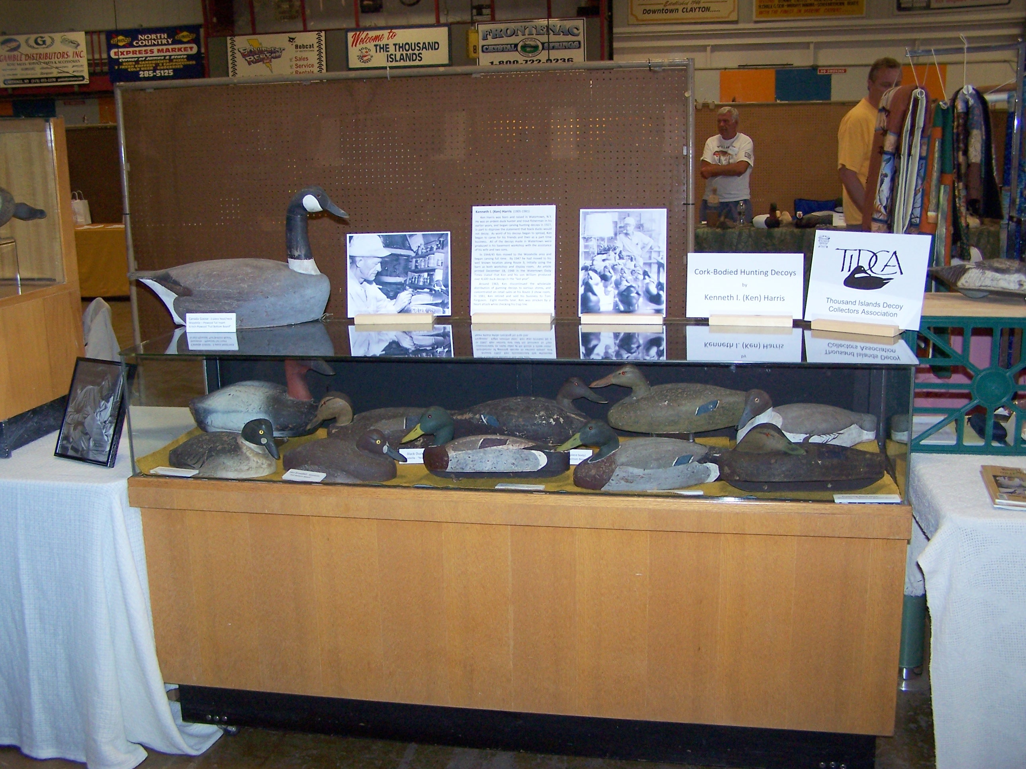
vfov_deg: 37.7
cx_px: 513
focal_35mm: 38
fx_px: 1126
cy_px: 384
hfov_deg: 49.0
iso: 140
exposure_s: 1/60
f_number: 2.8
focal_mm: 6.3
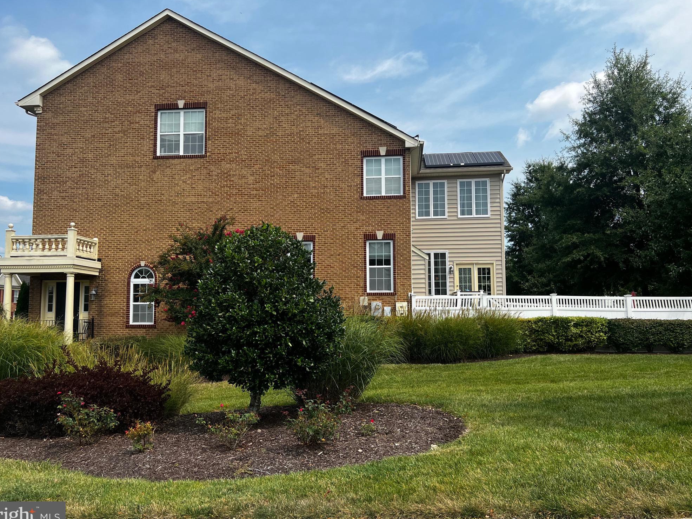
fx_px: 540
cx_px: 337
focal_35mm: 27
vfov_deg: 51.4
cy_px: 261
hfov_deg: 65.3
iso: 50
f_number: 1.5
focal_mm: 5.7
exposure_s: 1/3571
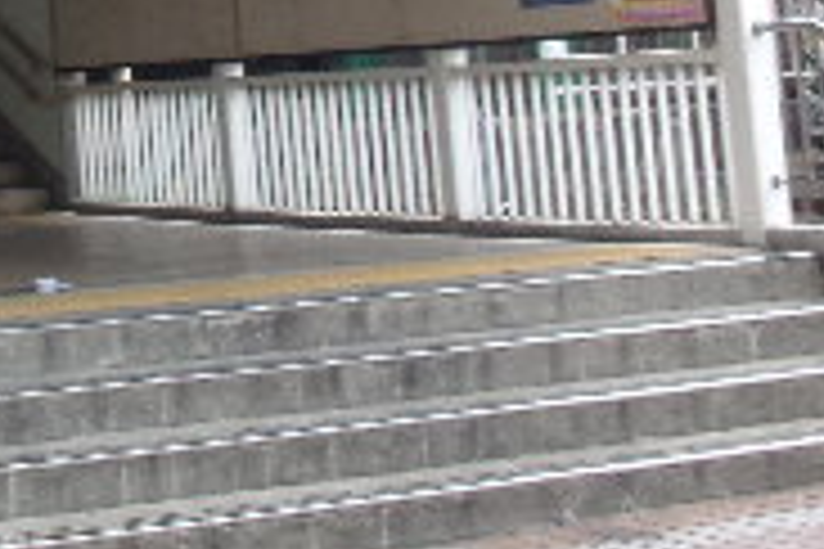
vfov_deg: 12.8
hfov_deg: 18.6
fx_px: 2334
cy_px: -266
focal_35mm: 102
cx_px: -243
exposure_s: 1/450
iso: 200
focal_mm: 5.1
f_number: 3.9
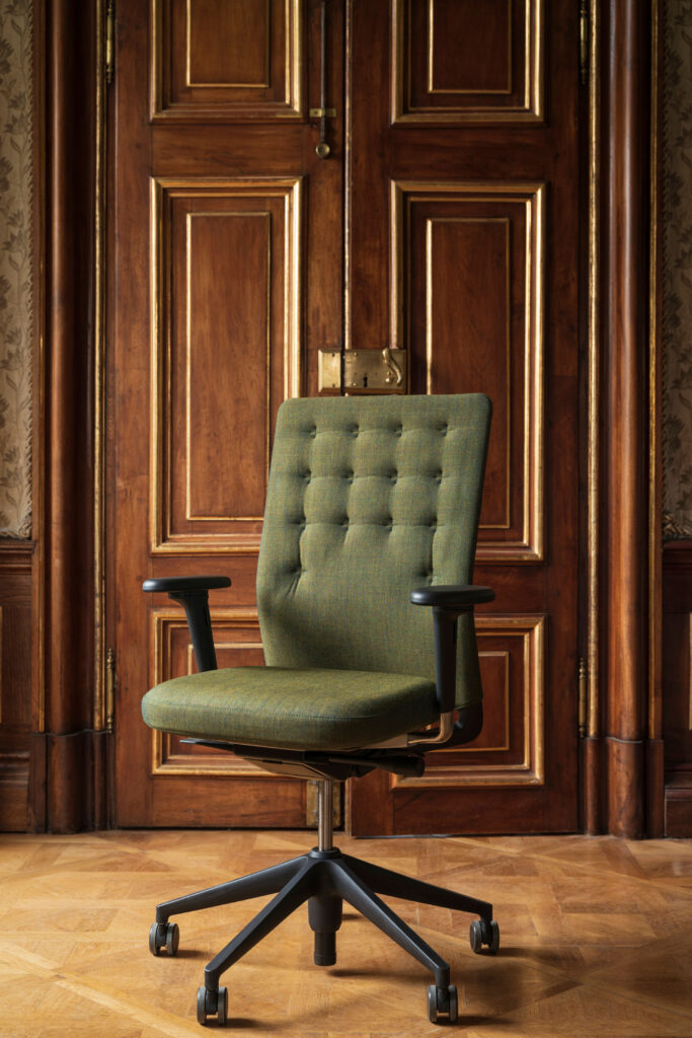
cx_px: 346
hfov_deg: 27.7
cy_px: 519
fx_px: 1404
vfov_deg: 40.6
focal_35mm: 49
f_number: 4
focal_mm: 48.7
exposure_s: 1/10
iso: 100
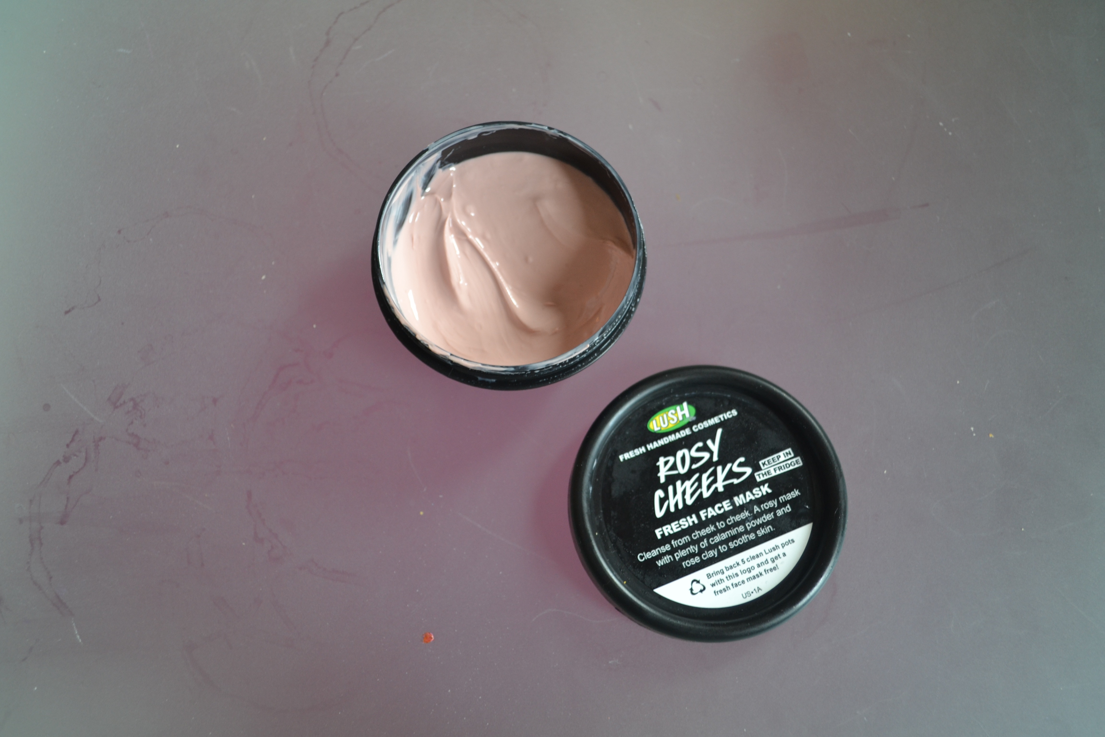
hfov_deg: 57.2
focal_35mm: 33
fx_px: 1013
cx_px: 552
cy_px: 368
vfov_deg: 40.0
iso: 400
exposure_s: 1/60
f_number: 3.8
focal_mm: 22
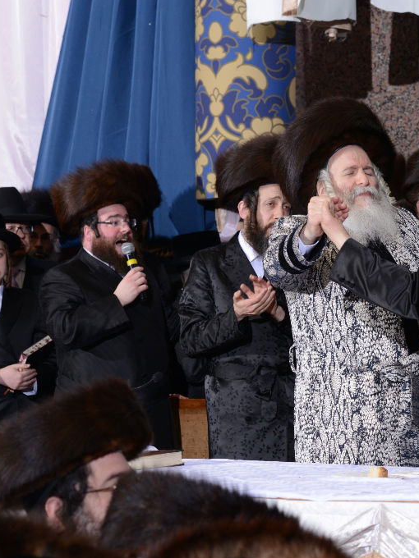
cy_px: 279
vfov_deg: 13.9
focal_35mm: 142
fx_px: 2292
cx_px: 358
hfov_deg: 10.4
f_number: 8
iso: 640
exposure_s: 1/160
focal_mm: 98
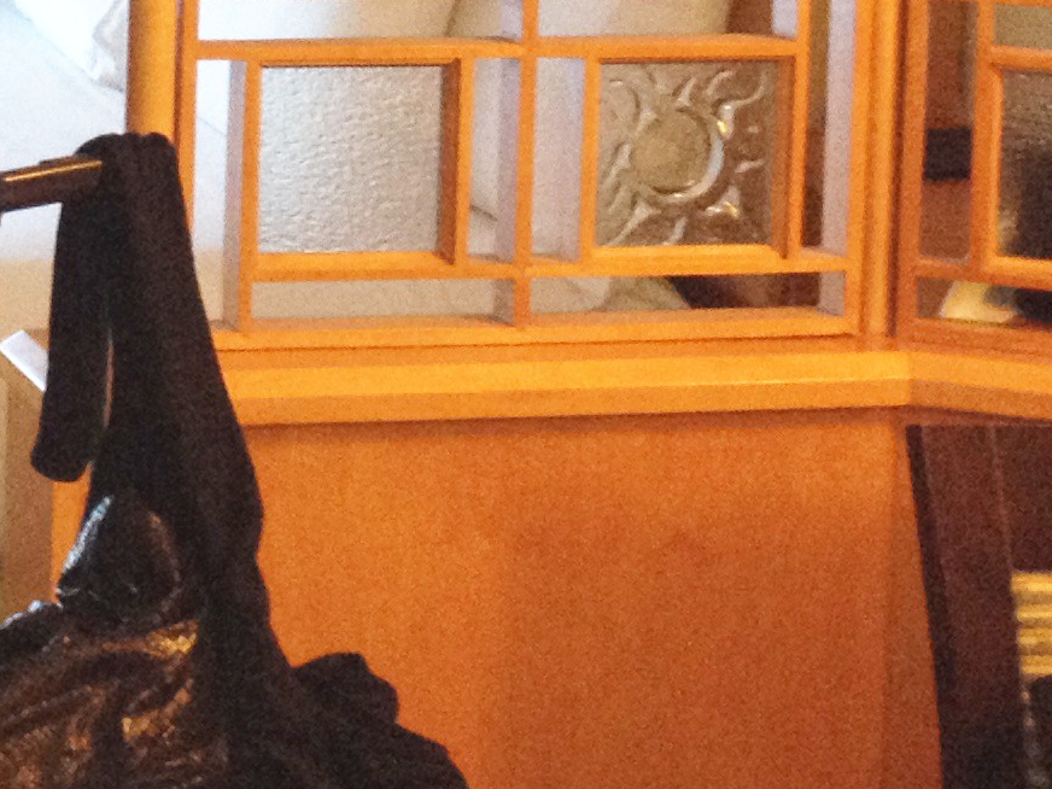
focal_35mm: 131
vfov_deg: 11.0
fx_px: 3981
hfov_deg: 14.4
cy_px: -293
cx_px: -326
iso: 250
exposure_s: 1/20
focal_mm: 4.28
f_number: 2.4
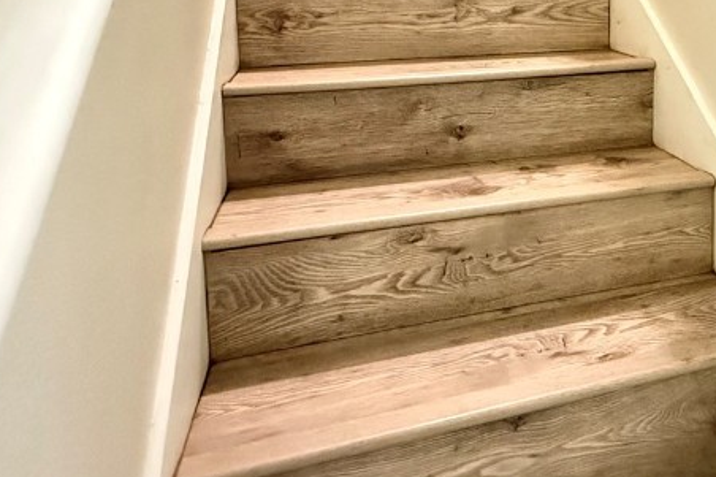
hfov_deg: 53.9
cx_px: 559
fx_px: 656
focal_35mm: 33
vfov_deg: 36.5
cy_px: 17
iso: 2000
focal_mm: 2.22
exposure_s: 1/30
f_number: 2.2
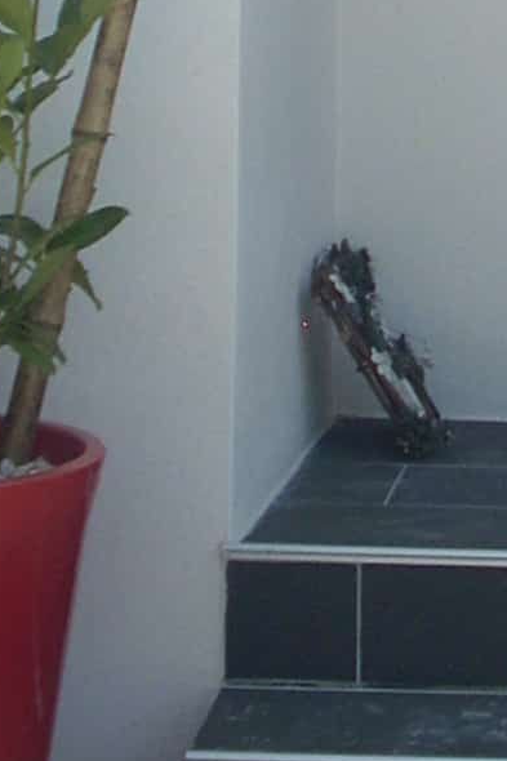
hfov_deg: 8.0
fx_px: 3530
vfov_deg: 12.0
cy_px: -151
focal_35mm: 167
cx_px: 848
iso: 64
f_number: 2.8
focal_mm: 6.2
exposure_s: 1/479
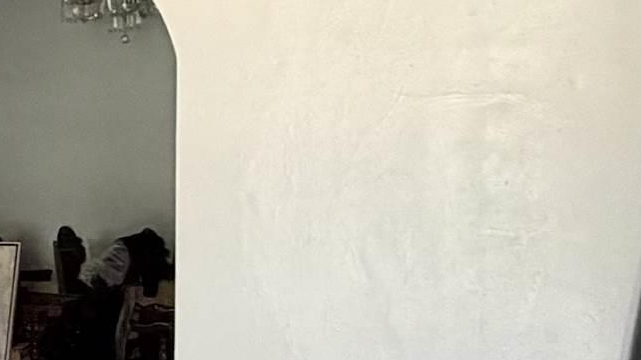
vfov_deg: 16.5
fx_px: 1241
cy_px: 255
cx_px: -472
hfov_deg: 21.1
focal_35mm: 73
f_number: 2.2
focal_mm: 2.22
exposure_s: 1/60
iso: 500
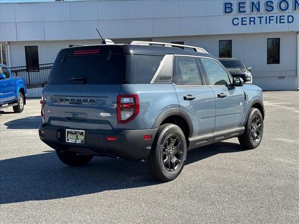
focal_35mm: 48
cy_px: 112
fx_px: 415
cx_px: 150
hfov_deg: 39.7
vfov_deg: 30.3
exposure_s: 1/2717
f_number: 1.78
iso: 64
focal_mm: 6.76
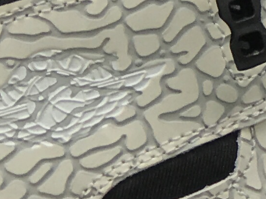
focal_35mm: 420
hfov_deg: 4.7
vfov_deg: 3.5
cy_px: -6
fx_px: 3227
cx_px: 442
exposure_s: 1/332
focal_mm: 6.6
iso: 20
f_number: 2.8
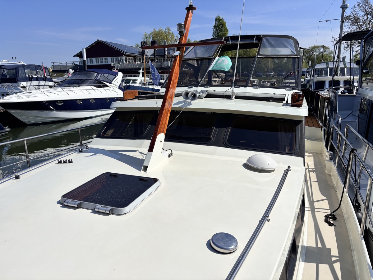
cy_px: 140
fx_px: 280
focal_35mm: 26
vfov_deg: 53.1
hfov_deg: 67.3
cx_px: 186
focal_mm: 5.96
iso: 50
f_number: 1.6
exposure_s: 1/9901
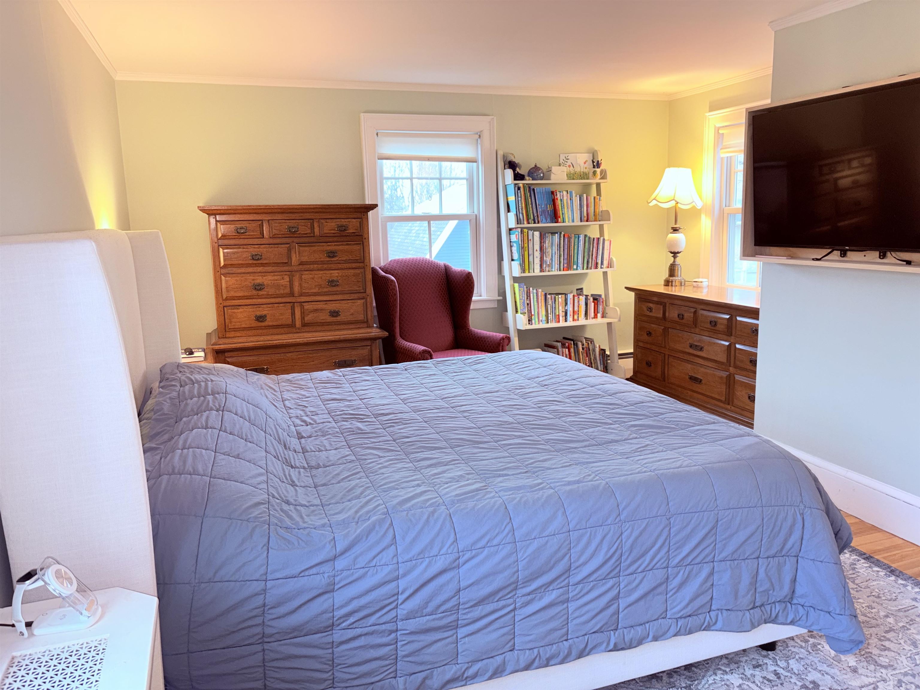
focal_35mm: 26
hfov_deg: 67.3
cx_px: 460
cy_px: 345
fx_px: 691
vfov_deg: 53.1
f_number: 1.6
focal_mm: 5.96
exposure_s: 1/17
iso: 50
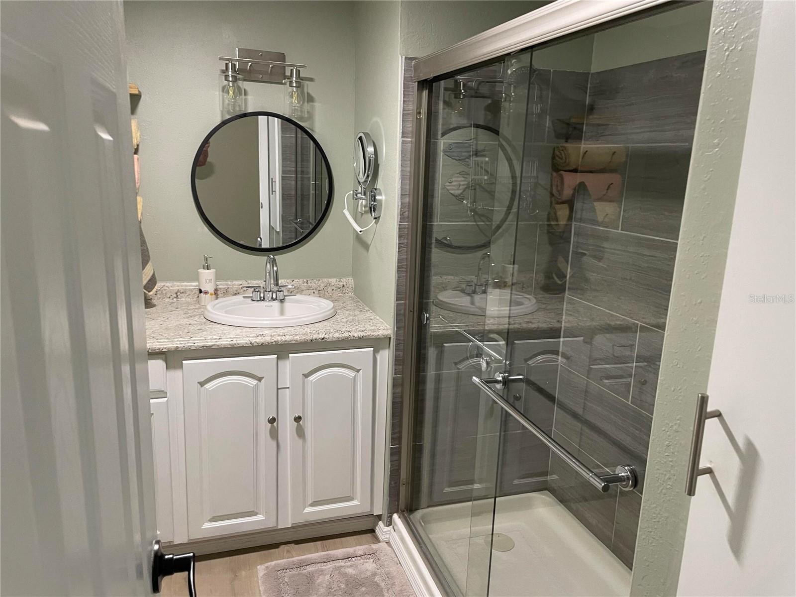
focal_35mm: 26
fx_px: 598
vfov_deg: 53.1
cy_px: 298
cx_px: 398
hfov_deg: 67.3
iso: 200
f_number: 1.6
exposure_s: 1/60
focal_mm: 4.2
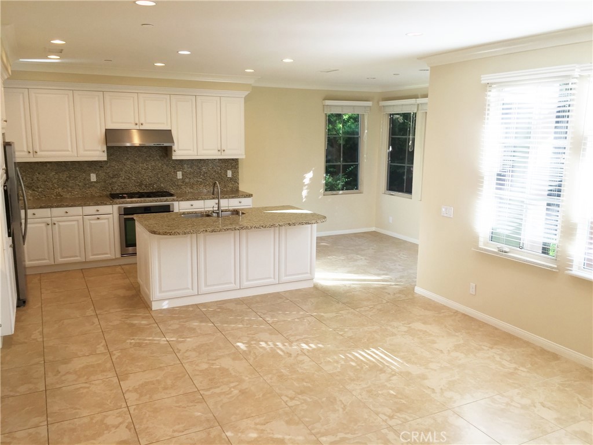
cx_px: 296
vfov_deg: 48.2
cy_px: 222
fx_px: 497
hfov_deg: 61.7
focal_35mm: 29
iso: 32
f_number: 2.2
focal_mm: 4.15
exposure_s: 1/60
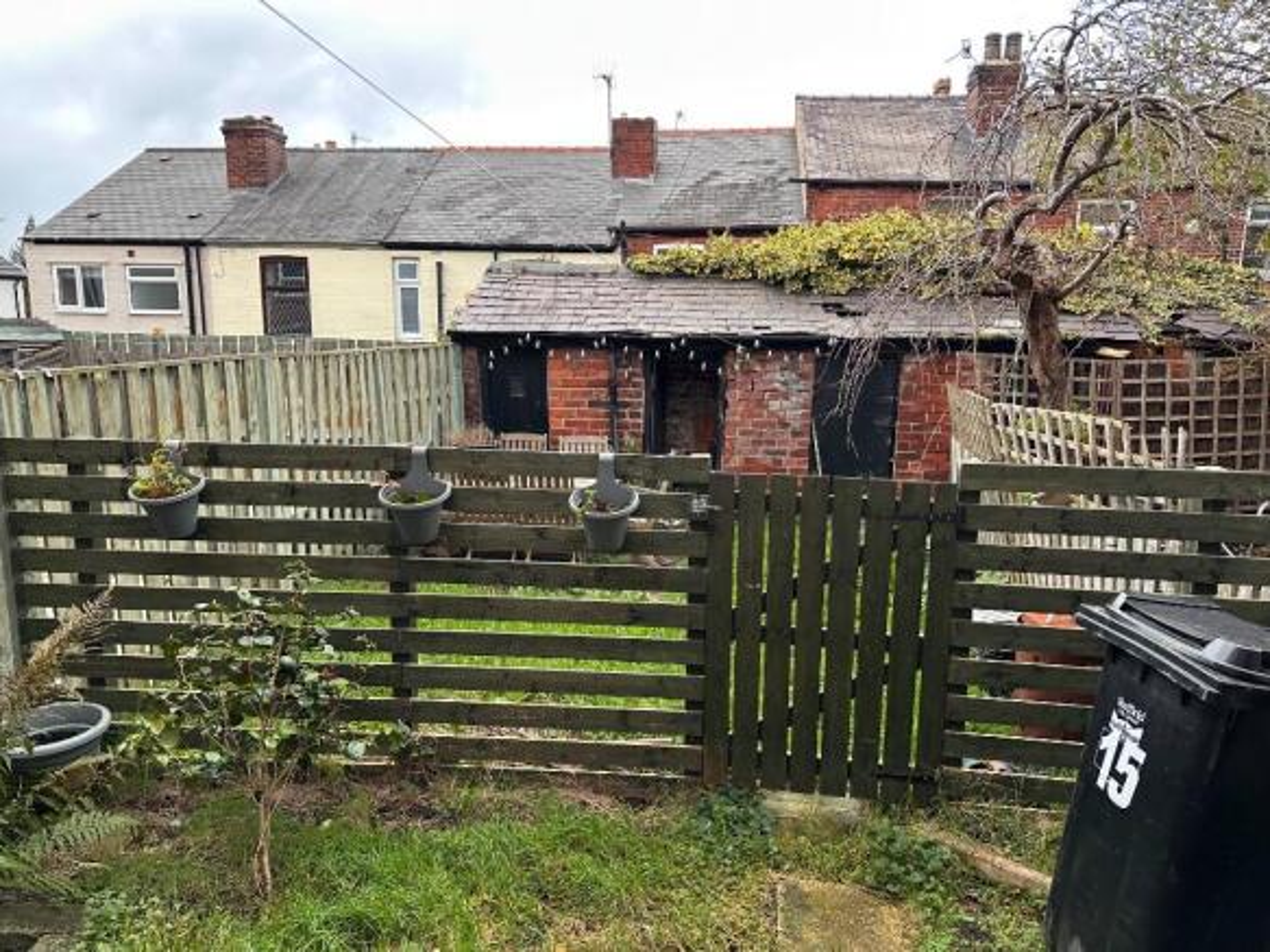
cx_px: 635
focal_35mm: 24
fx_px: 880
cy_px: 476
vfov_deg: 56.8
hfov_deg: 71.6
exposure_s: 1/121
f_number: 1.78
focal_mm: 6.86
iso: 160
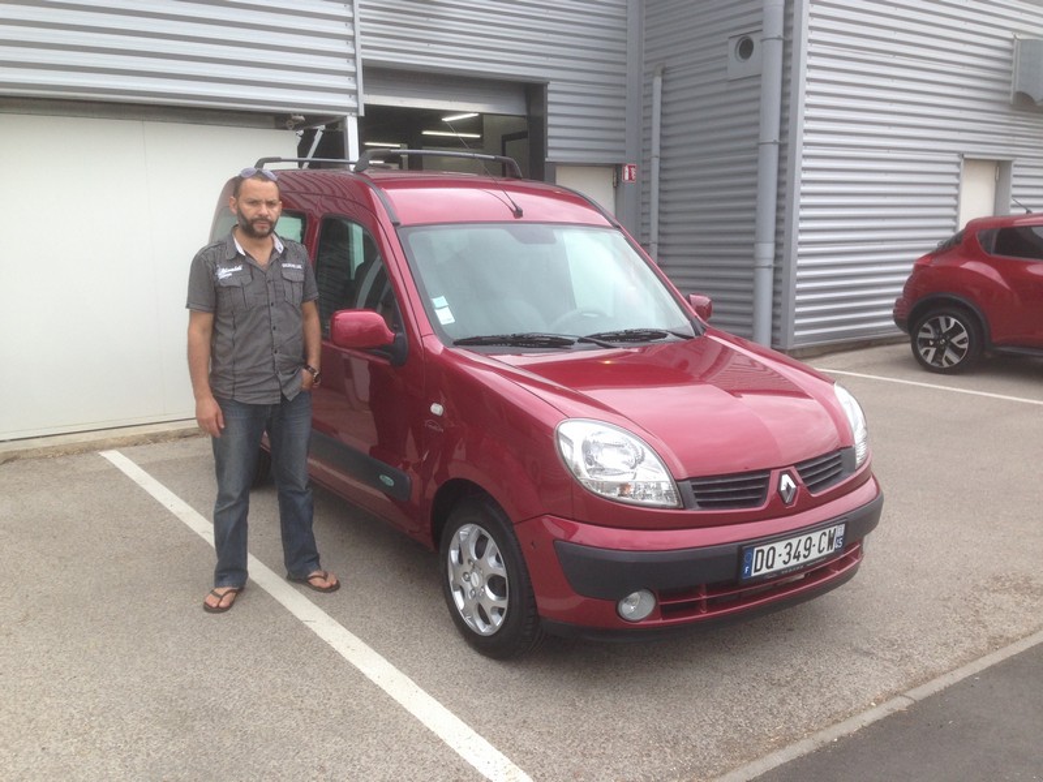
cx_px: 522
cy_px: 391
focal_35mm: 33
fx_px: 994
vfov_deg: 42.9
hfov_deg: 55.4
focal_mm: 4.12
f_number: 2.4
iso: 50
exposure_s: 1/210
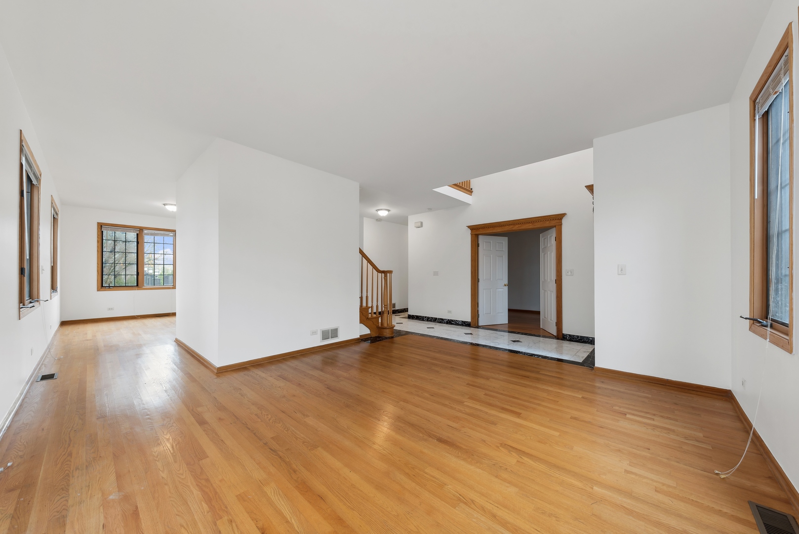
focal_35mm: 12
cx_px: 400
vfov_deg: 90.1
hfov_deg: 112.6
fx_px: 266
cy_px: 267
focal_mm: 12
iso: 200
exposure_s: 1/5
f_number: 9
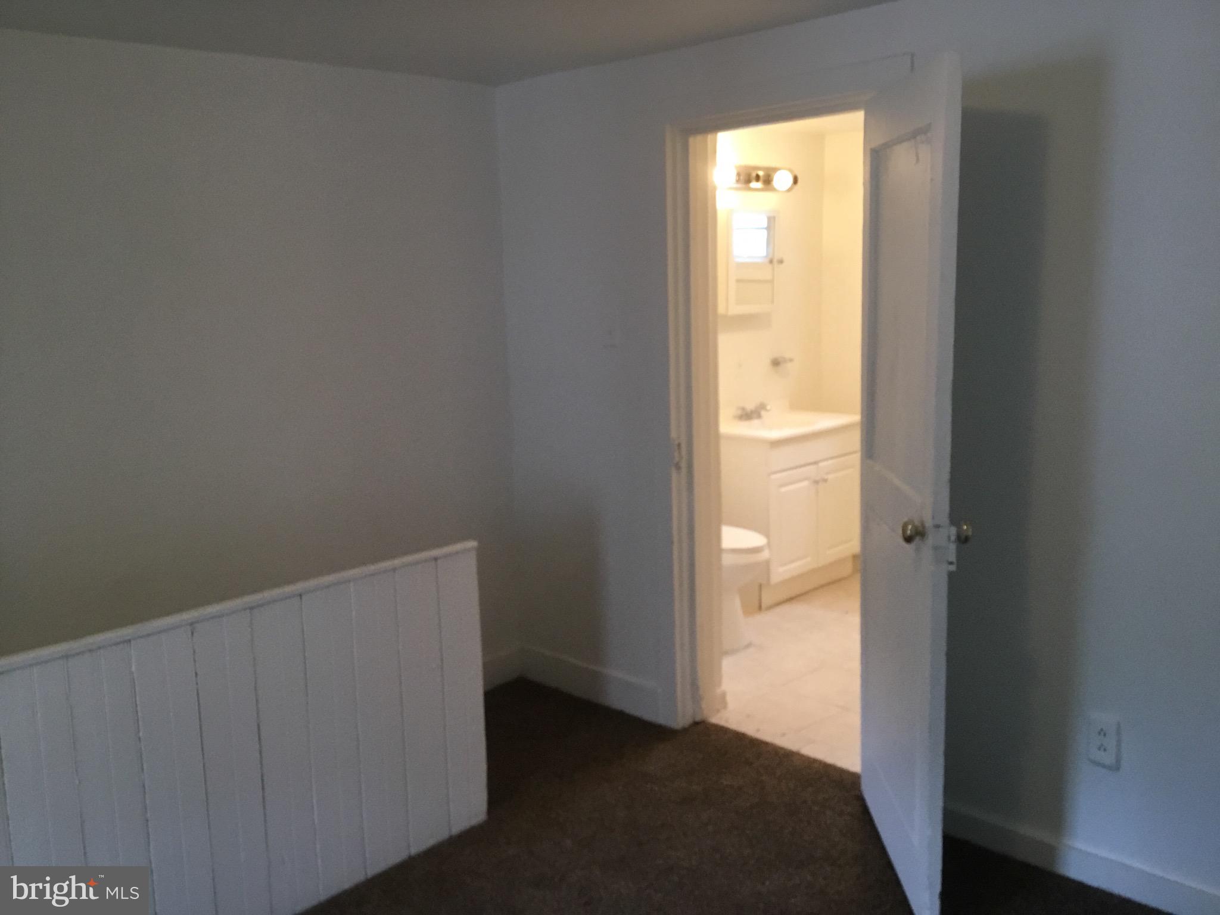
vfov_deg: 45.4
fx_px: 1093
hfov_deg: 58.4
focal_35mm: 31
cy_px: 458
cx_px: 610
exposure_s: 1/30
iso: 100
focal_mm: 3.3
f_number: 2.4
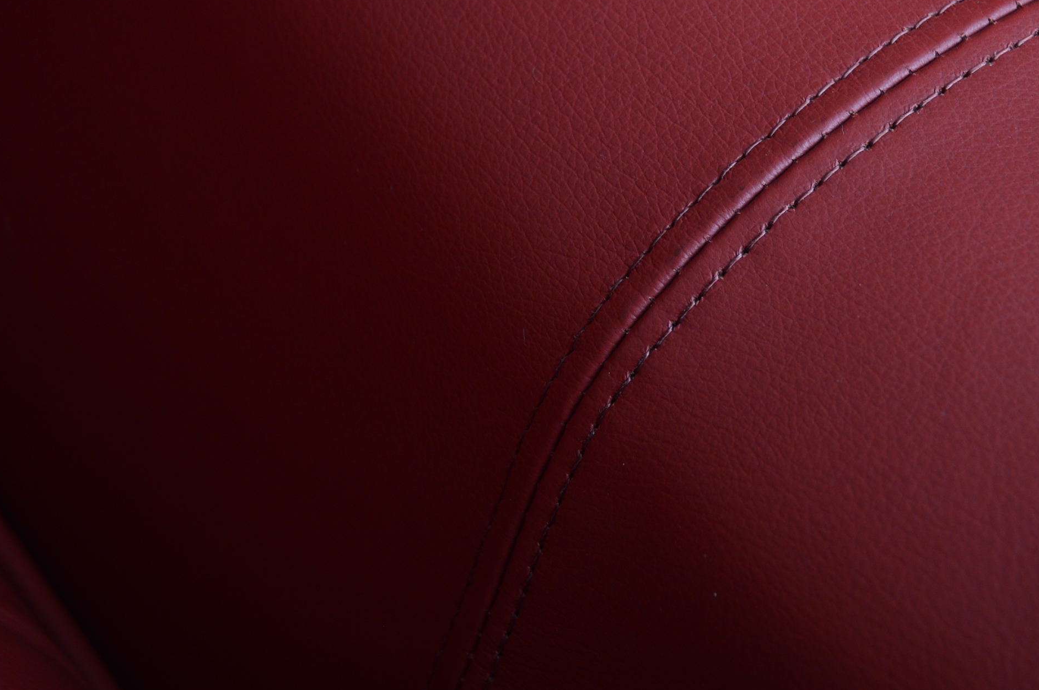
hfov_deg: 24.1
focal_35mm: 84
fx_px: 2416
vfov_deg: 16.2
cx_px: 744
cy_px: 199
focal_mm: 35
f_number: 4.5
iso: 200
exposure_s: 1/200
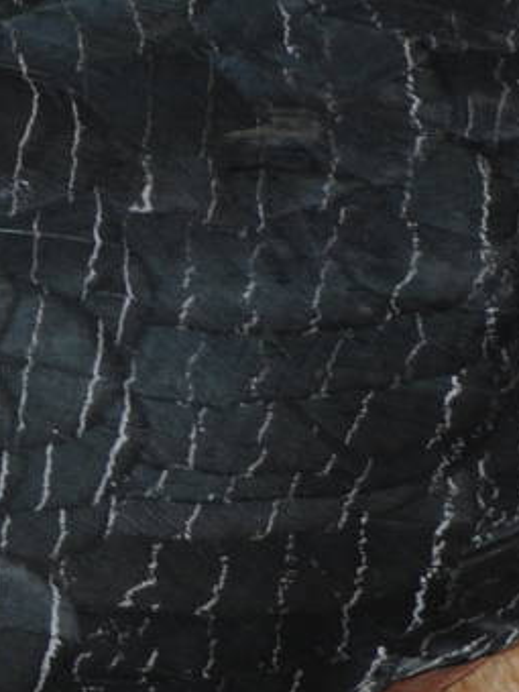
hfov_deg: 2.7
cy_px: 241
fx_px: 10875
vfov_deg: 3.6
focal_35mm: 544
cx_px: -541
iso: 200
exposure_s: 1/60
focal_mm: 80
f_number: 4.2
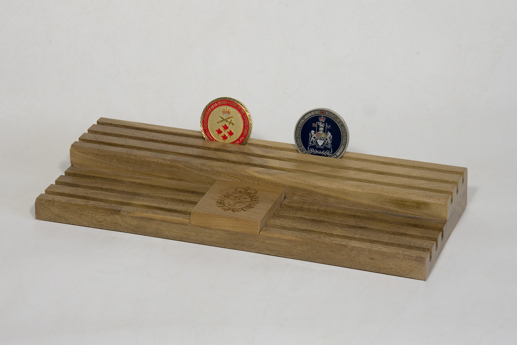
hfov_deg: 16.1
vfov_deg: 10.8
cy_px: 172
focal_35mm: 128
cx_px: 258
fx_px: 1831
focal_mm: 85
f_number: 16
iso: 400
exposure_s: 1/6
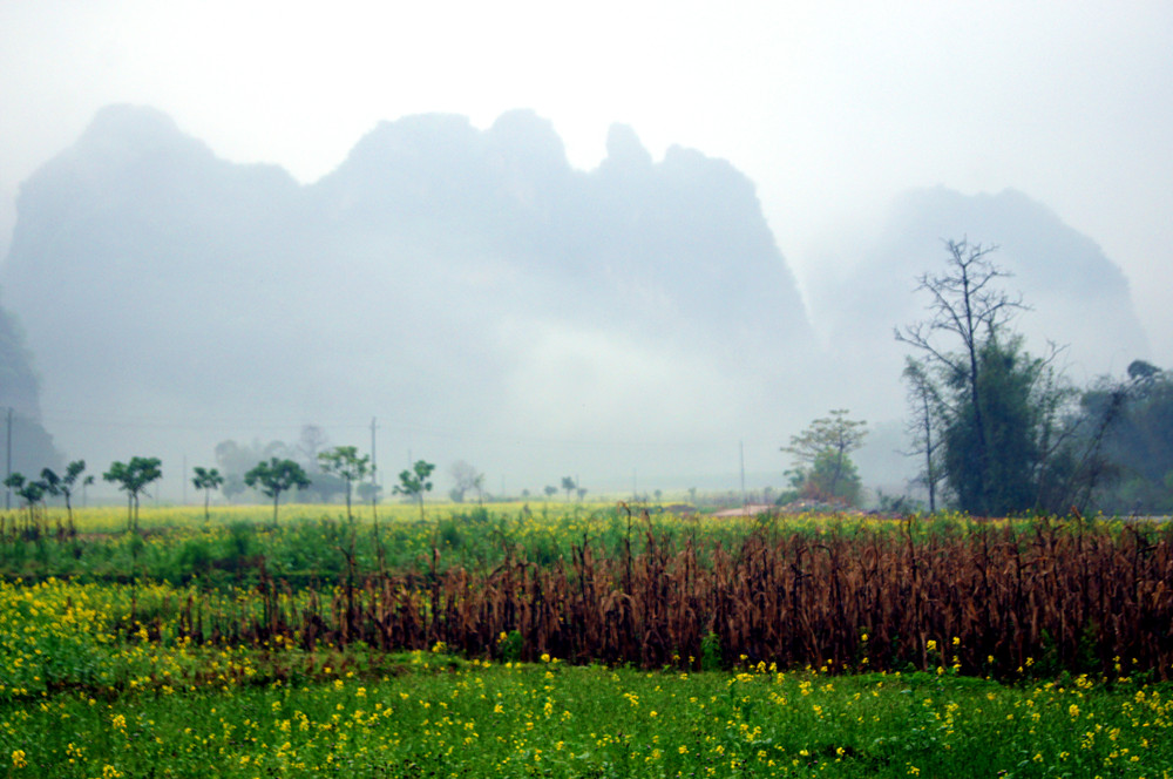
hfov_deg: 24.6
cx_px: 586
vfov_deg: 16.5
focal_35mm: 82
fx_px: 2685
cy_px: 390
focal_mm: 55
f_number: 5.6
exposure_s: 1/160
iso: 200
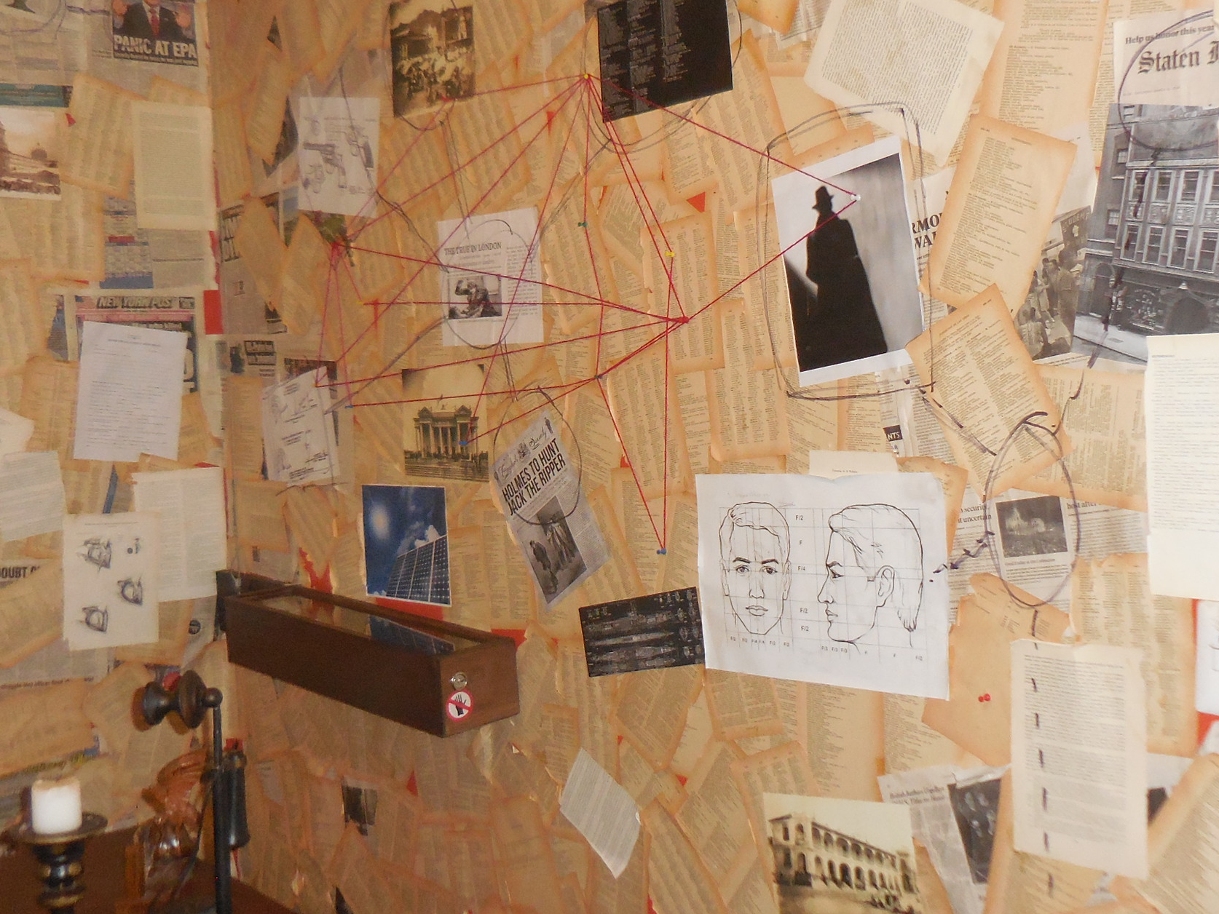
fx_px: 1338
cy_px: 423
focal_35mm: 38
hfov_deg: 48.9
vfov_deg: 37.7
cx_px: 676
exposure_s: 1/25
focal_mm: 5
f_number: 3.5
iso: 560
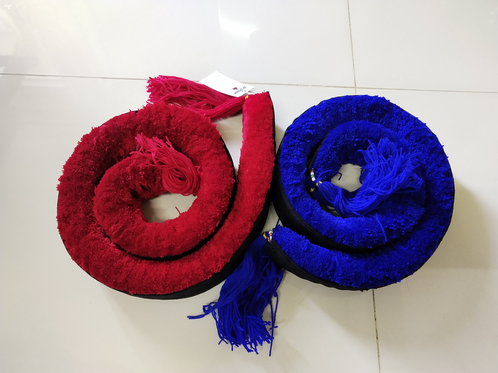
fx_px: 432
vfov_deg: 46.8
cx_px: 249
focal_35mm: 30
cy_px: 186
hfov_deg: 60.0
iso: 656
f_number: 1.8
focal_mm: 3.95
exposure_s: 1/33.3
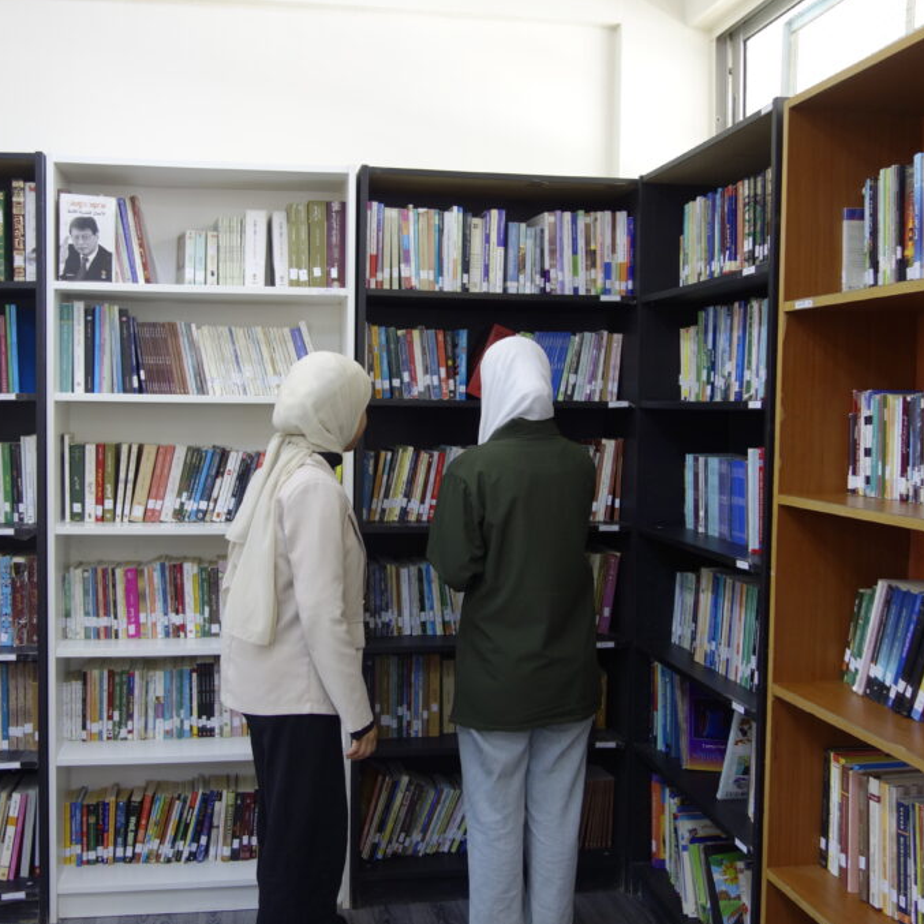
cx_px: 396
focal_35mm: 36
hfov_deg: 45.9
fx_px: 1087
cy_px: 461
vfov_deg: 46.0
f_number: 1.8
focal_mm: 10.4
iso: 125
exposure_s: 1/80
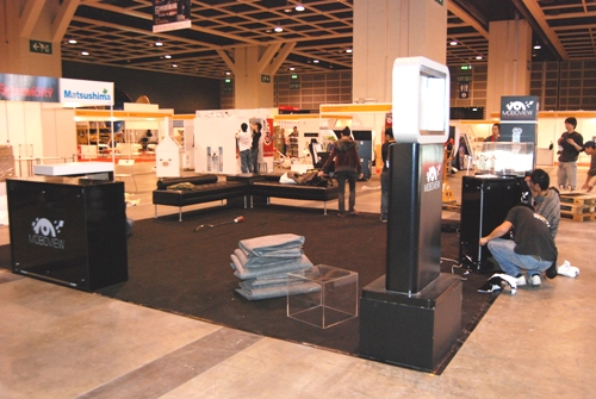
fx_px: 547
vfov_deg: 40.1
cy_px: 200
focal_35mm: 33
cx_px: 298
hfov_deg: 57.2
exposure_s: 1/60
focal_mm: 22
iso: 800
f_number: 3.8
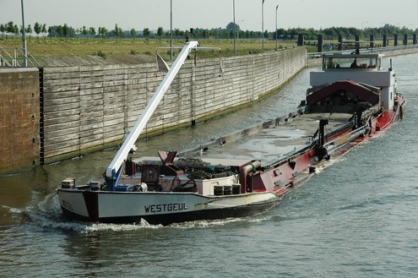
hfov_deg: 20.9
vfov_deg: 14.0
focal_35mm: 98
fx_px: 1131
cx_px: 209
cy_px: 139
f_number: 11
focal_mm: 65
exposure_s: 1/400
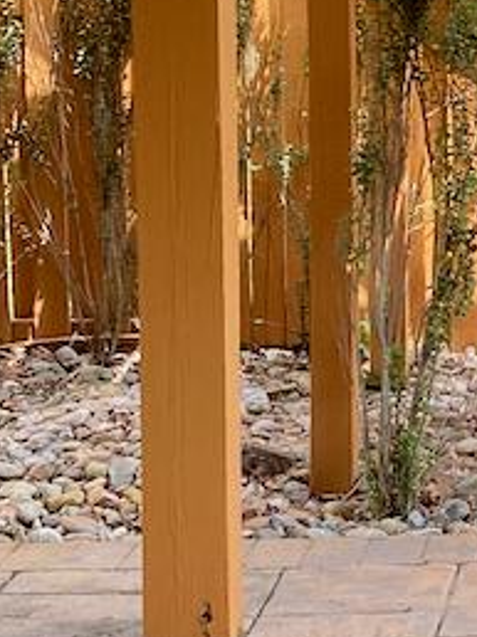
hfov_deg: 10.6
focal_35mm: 129
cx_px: 942
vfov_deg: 15.3
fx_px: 2374
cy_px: 239
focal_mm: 4.25
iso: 32
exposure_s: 1/157
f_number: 1.8
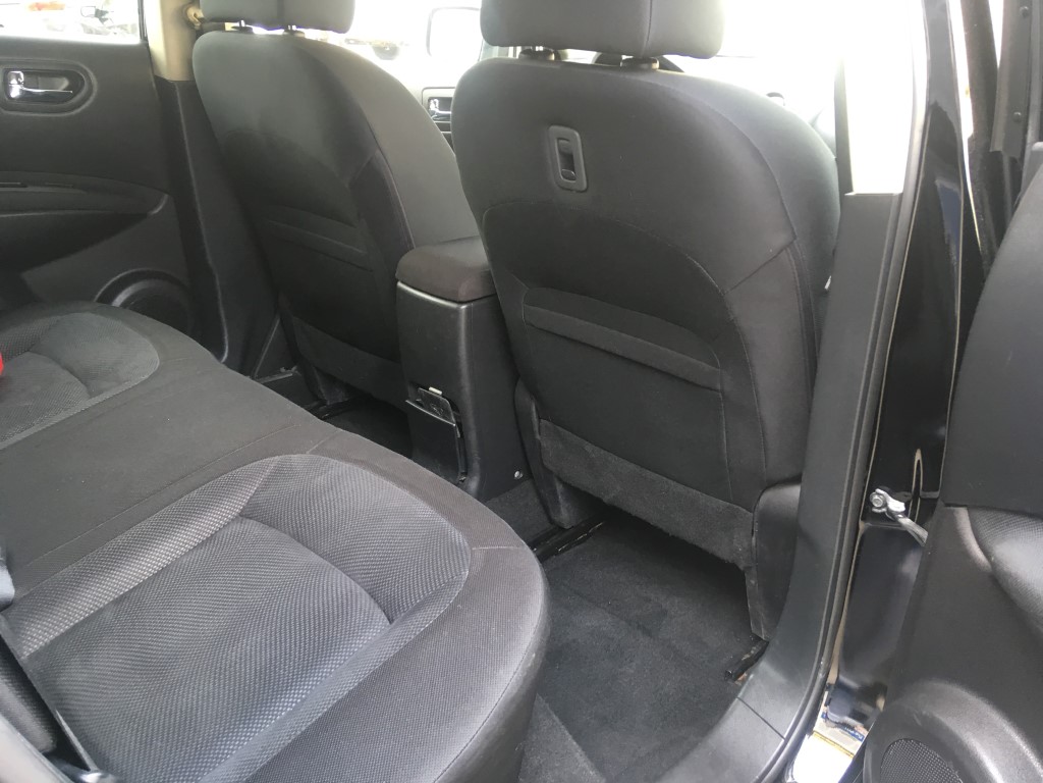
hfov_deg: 61.7
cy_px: 392
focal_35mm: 29
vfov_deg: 48.2
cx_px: 522
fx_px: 874
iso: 64
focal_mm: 4.15
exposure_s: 1/30
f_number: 2.2
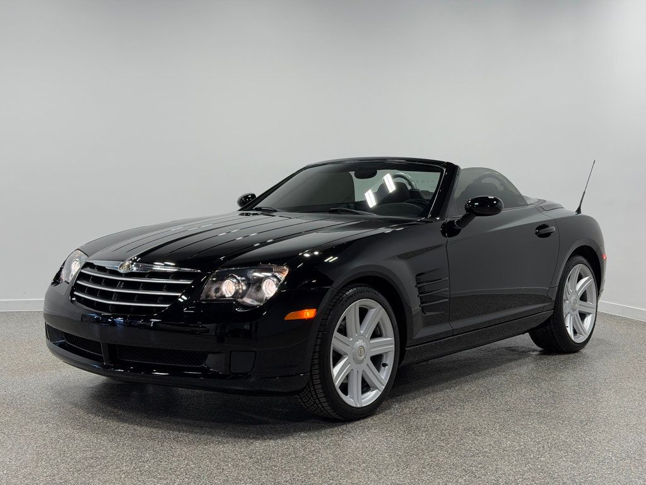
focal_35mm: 48
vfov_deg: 30.3
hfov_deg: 39.7
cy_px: 242
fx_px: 896
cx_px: 323
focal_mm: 6.76
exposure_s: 1/324
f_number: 1.78
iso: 64
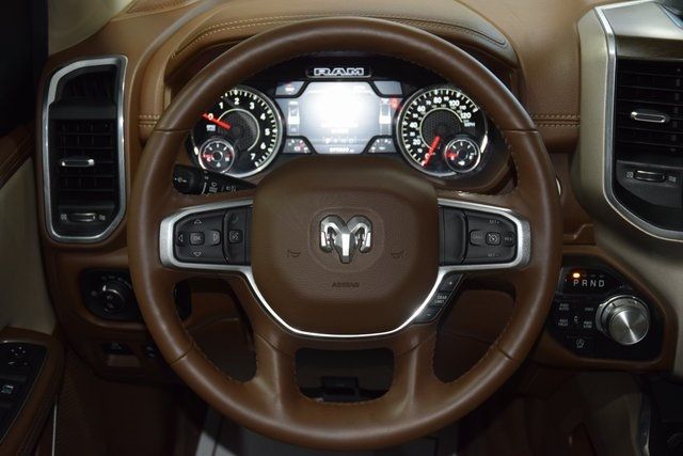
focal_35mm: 46
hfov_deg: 42.3
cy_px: 228
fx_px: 882
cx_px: 342
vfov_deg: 29.0
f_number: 4
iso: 1000
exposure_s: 1/50
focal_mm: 31
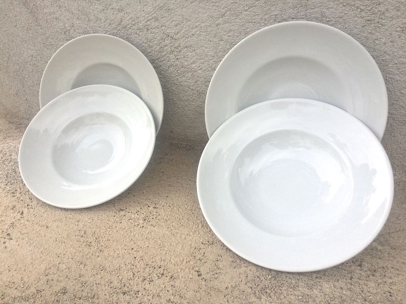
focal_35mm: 29
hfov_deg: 61.7
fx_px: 340
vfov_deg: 48.2
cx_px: 203
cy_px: 152
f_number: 2.2
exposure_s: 1/1244
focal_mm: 4.15
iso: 32
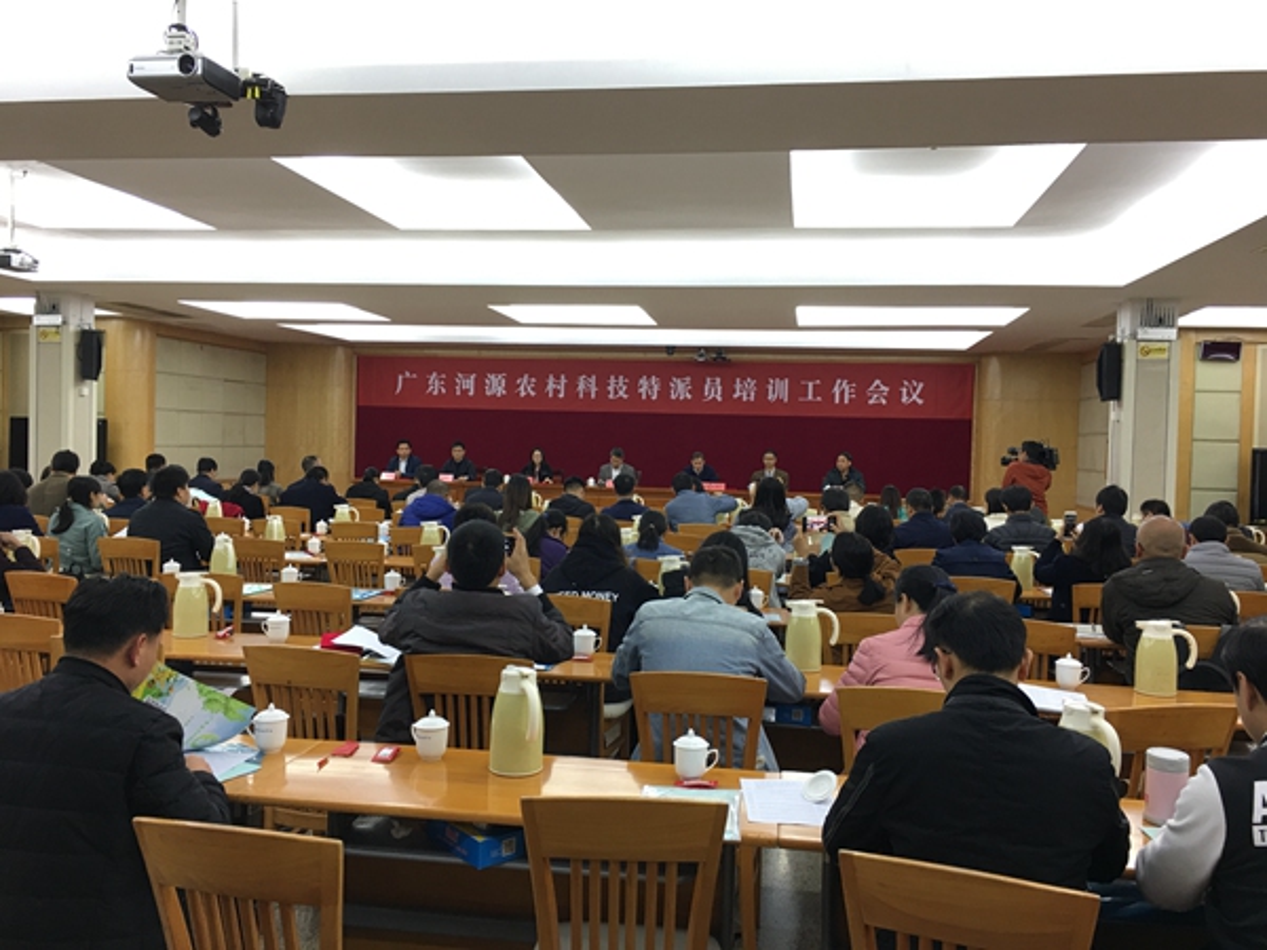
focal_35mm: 29
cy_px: 475
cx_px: 634
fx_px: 1061
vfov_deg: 48.2
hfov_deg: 61.7
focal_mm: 4.15
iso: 32
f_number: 2.2
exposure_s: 1/17
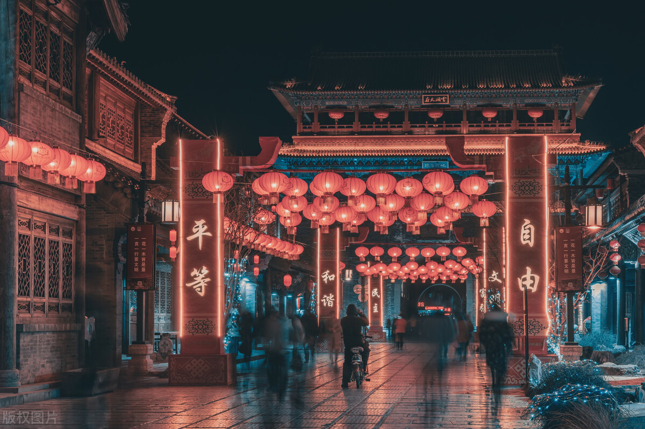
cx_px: 322
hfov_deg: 36.3
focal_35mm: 55
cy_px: 214
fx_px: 985
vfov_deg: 24.6
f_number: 16
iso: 100
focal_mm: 55
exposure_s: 4
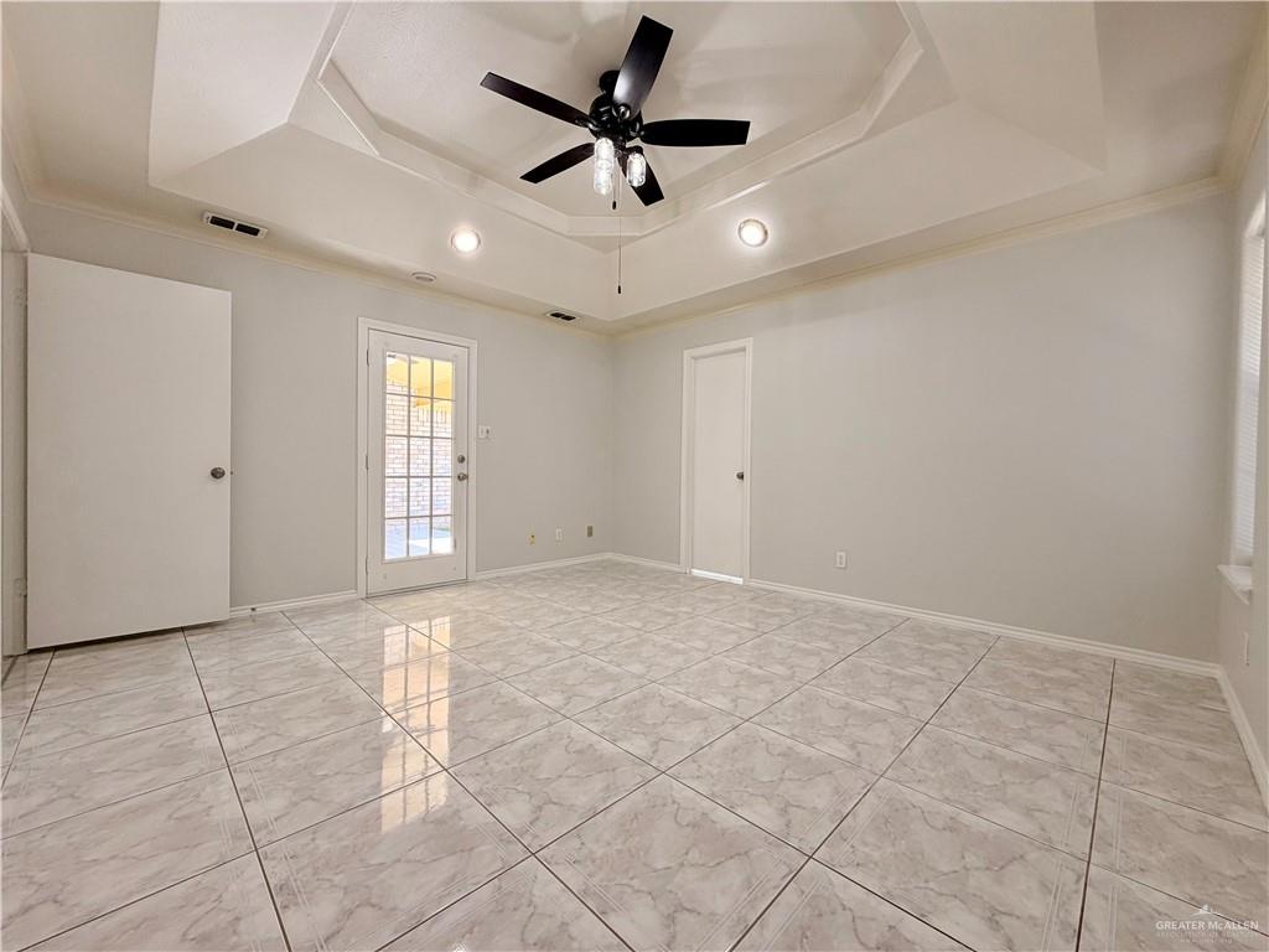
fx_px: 513
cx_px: 634
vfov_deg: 85.7
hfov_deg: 102.1
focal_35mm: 14
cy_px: 476
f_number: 2.2
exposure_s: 1/120
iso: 125
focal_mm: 2.22
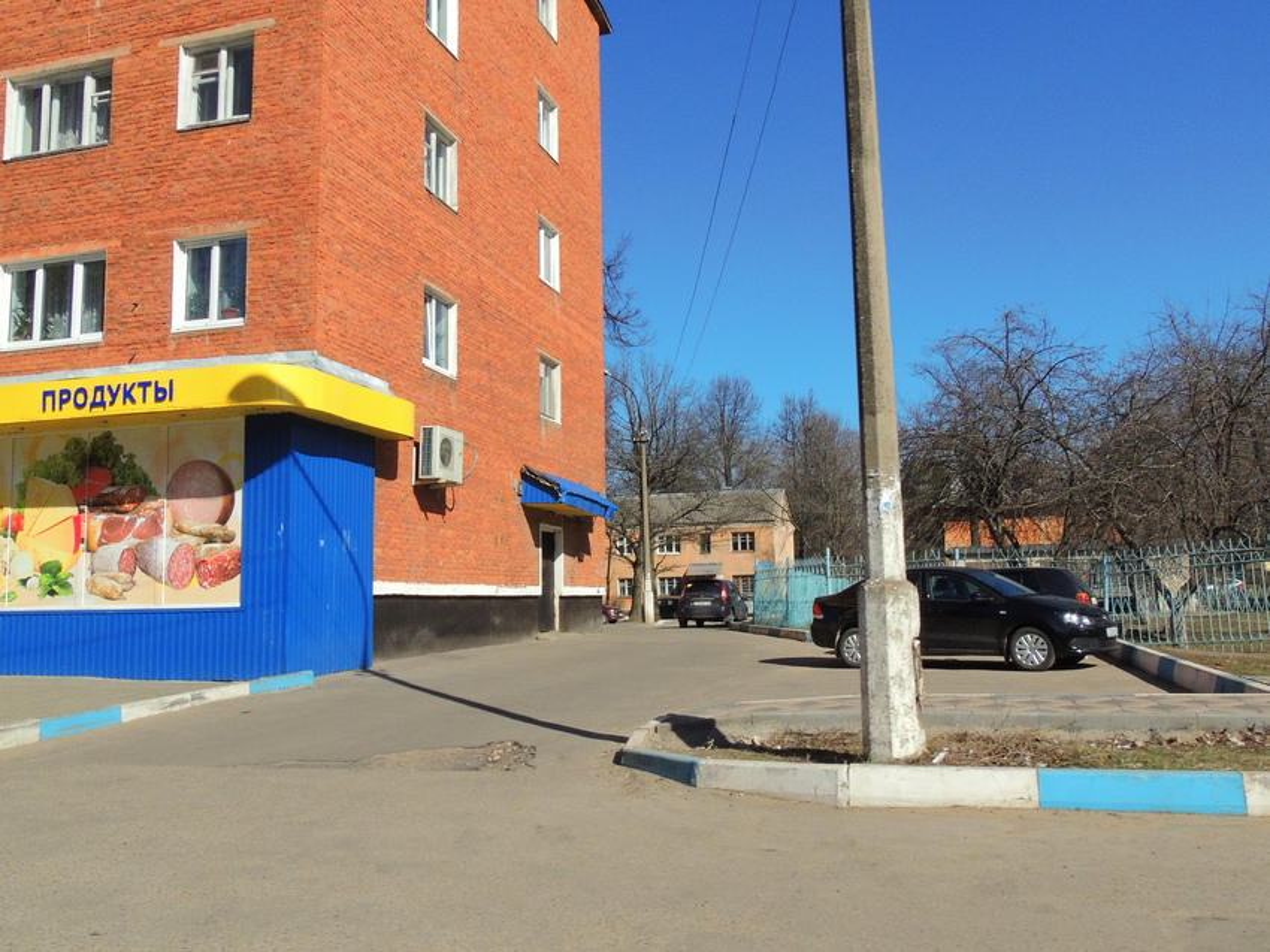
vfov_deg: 46.8
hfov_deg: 60.0
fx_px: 1100
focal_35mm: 30
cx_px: 635
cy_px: 476
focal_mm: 5.3
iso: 400
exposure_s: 1/1250
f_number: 6.9
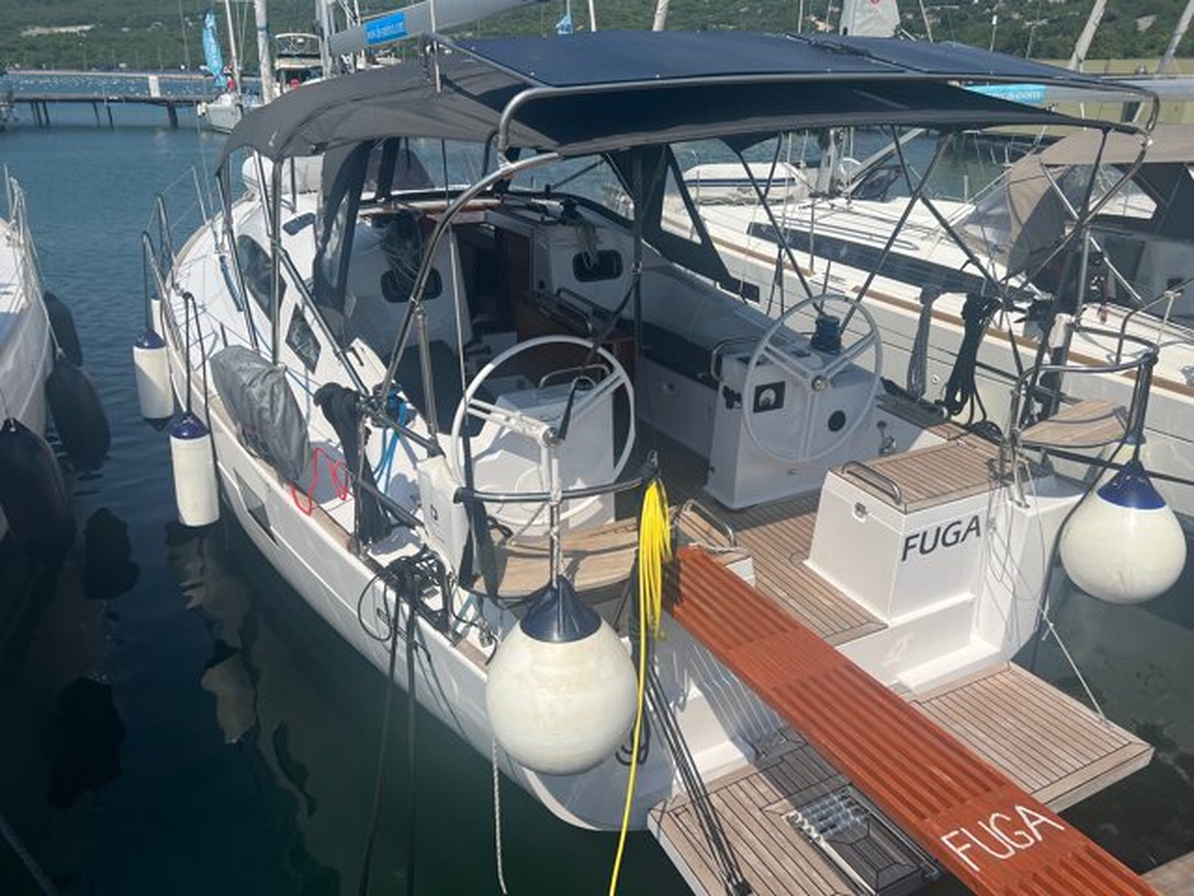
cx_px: 597
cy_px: 448
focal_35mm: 26
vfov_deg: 53.1
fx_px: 897
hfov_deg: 67.3
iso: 50
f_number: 1.5
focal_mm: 5.7
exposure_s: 1/7463
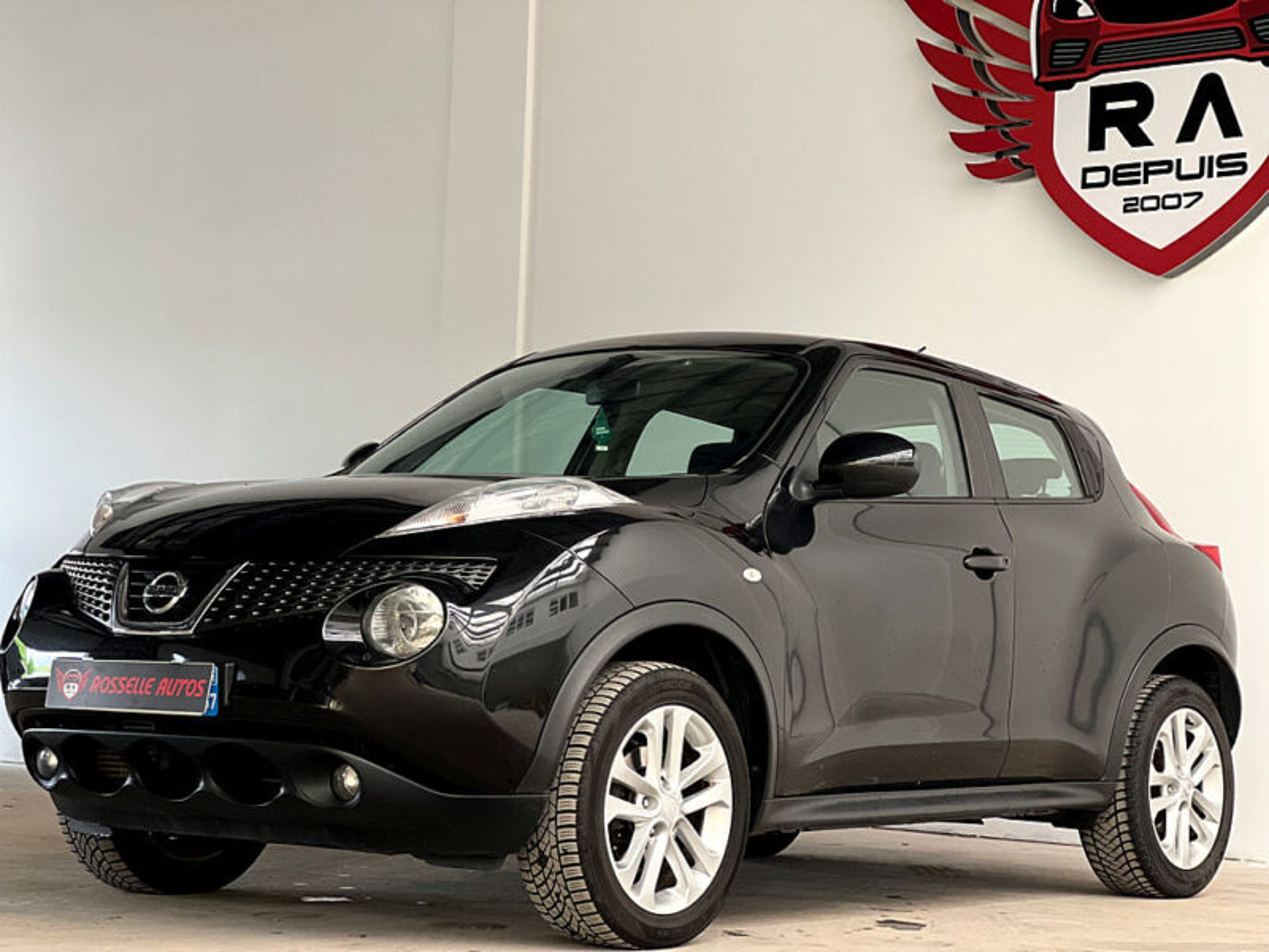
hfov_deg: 25.3
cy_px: 476
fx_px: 2823
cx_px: 634
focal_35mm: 77
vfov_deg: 19.1
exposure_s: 1/71
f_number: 2.8
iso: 250
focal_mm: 9
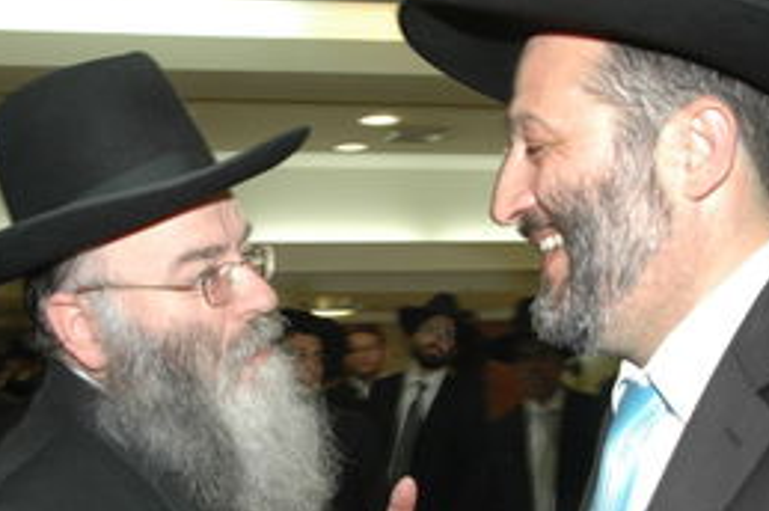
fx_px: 1088
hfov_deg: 38.9
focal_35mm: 51
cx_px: 386
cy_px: 300
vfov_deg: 26.4
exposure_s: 1/60
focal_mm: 22
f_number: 5
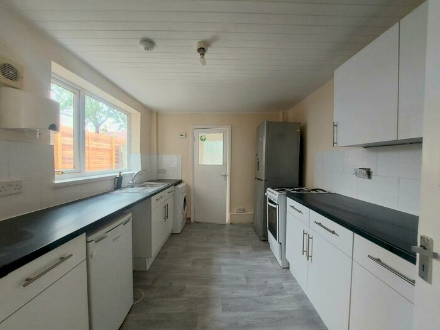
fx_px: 165
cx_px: 220
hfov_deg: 106.2
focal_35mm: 13
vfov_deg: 89.9
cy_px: 165
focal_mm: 1.74
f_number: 2.2
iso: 125
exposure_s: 1/50
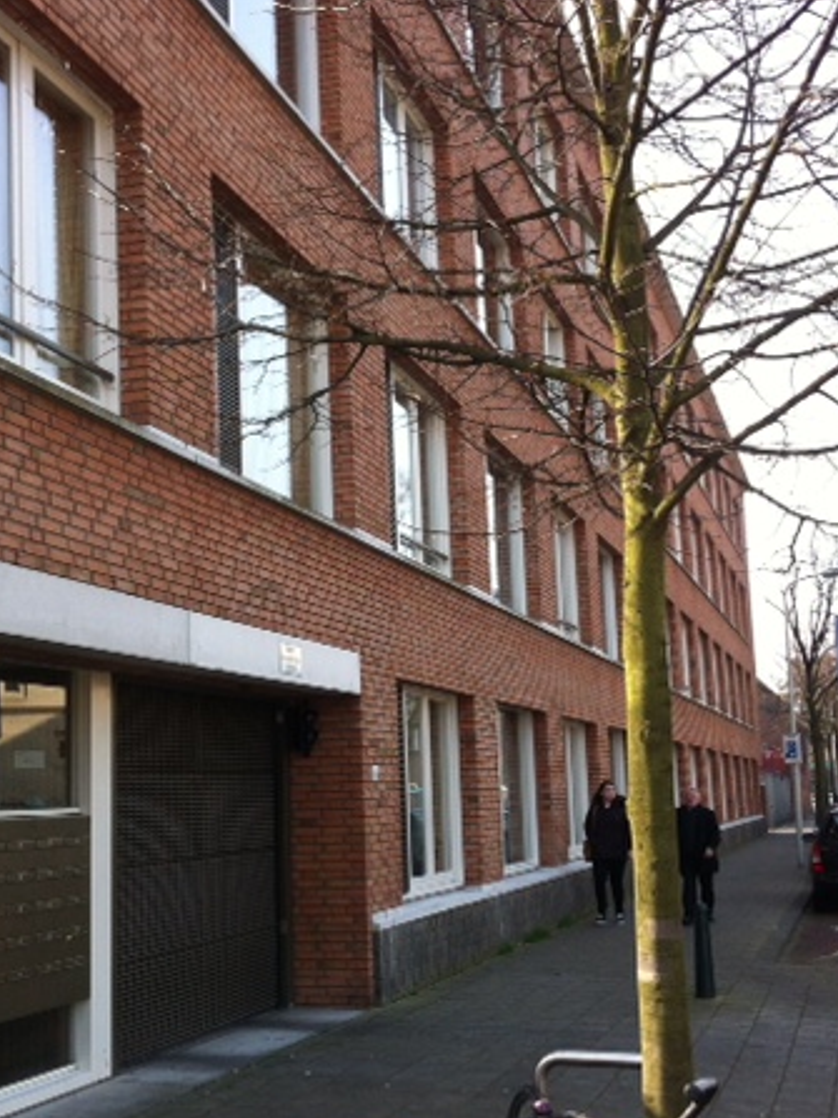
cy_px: 580
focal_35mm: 50
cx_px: 370
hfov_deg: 29.1
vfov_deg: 38.2
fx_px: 1615
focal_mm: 3.85
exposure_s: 1/343
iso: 80
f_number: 2.8
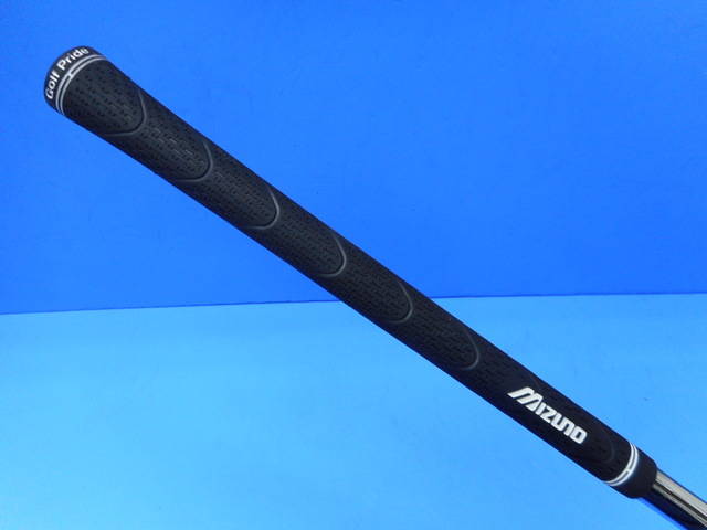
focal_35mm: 25
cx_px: 354
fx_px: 511
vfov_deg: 54.9
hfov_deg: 69.4
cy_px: 265
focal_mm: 4.5
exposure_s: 1/30
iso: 140
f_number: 3.7
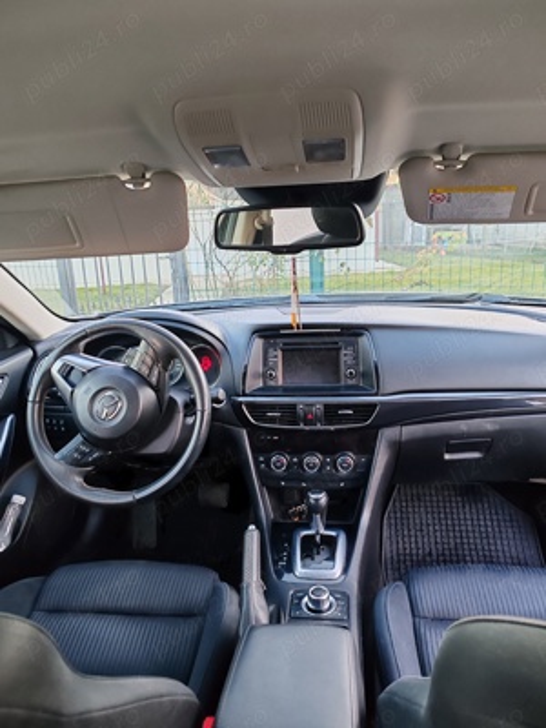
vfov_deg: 65.3
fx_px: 568
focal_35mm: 27
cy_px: 364
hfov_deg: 51.4
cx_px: 273
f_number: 1.9
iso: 640
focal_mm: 6.12
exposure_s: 1/50
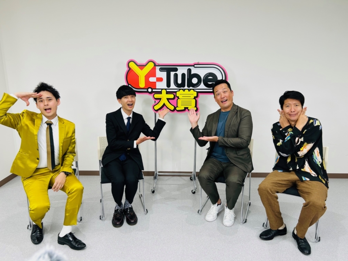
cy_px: 130
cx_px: 174
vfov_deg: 53.1
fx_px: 261
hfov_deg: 67.3
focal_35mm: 26
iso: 64
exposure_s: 1/120
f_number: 1.5
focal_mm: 5.7
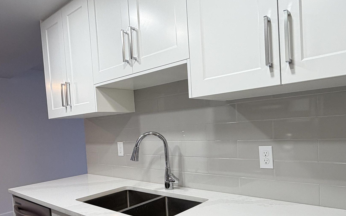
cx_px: 188
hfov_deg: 66.3
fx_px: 264
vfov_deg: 44.1
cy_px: 138
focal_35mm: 28
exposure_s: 1/120
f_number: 2.2
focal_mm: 2.22
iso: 125
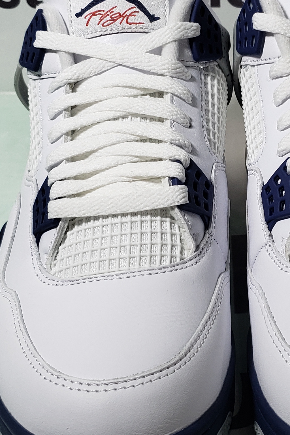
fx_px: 858
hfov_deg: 19.0
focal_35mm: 71
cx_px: 234
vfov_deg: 28.4
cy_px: 197
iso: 50
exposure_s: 1/519
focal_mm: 4.3
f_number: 1.5
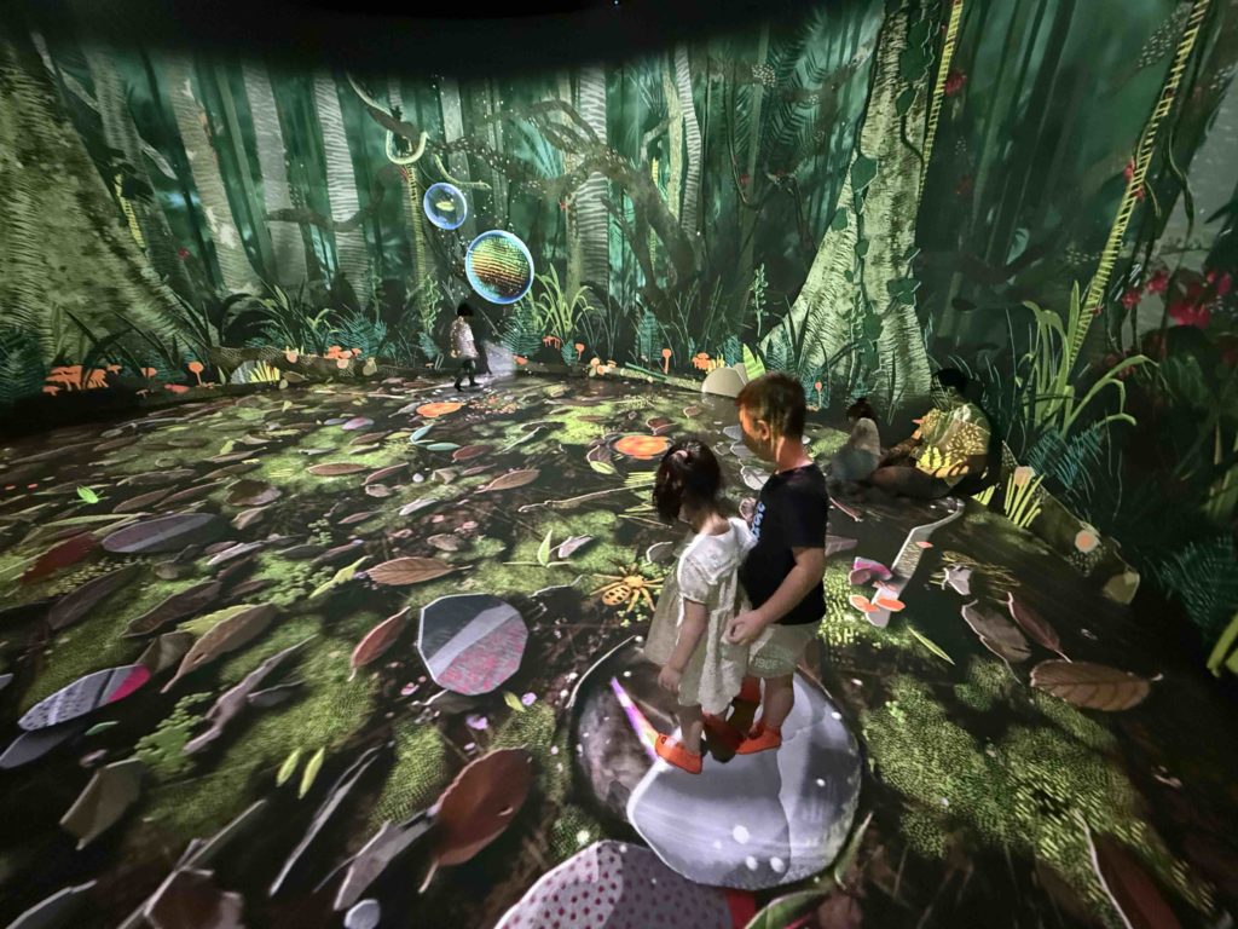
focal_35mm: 14
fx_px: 501
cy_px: 464
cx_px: 619
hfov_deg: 102.1
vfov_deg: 85.7
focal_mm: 2.22
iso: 1250
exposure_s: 1/25
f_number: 2.2
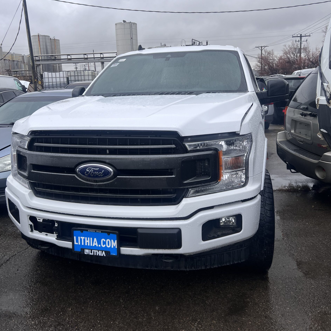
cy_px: 141
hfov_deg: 52.5
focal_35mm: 31
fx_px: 335
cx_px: 166
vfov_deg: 52.3
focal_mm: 5.7
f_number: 1.5
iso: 50
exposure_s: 1/1112
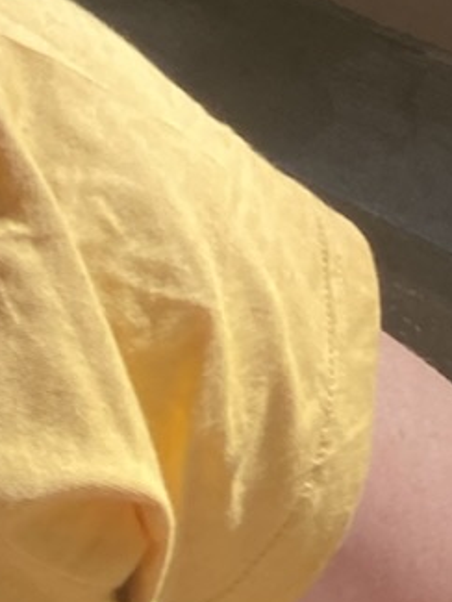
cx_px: 763
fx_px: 2505
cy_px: -1054
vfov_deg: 10.6
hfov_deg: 9.9
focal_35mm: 144
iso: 32
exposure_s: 1/447
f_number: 1.8
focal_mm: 4.25
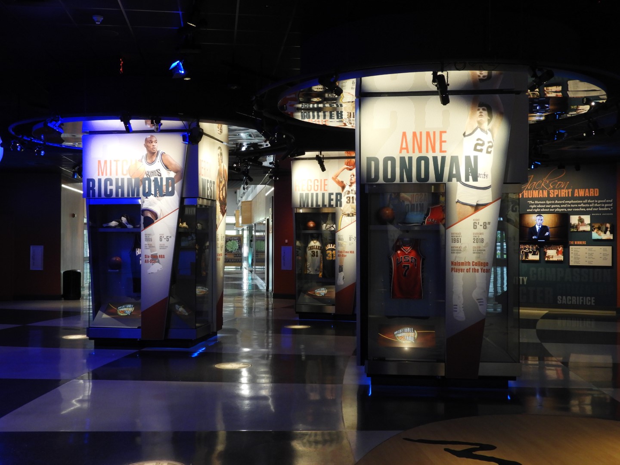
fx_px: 716
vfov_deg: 36.0
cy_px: 232
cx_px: 310
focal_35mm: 40
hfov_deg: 46.8
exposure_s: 1/30
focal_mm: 7.2
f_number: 3.8
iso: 280
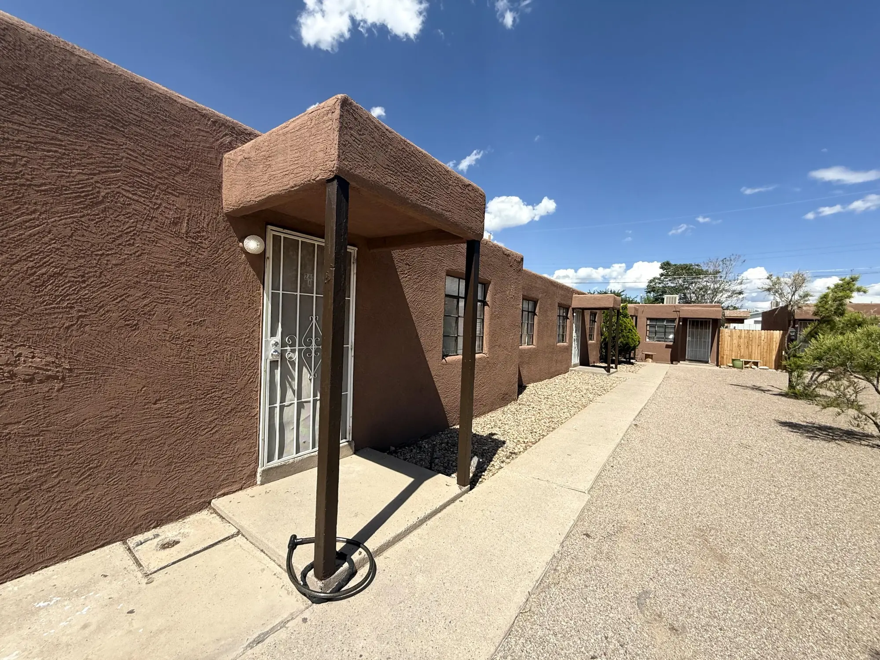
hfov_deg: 102.1
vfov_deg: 85.7
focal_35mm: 14
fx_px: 356
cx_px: 440
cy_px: 330
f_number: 2.2
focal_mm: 2.22
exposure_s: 1/2165
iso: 50
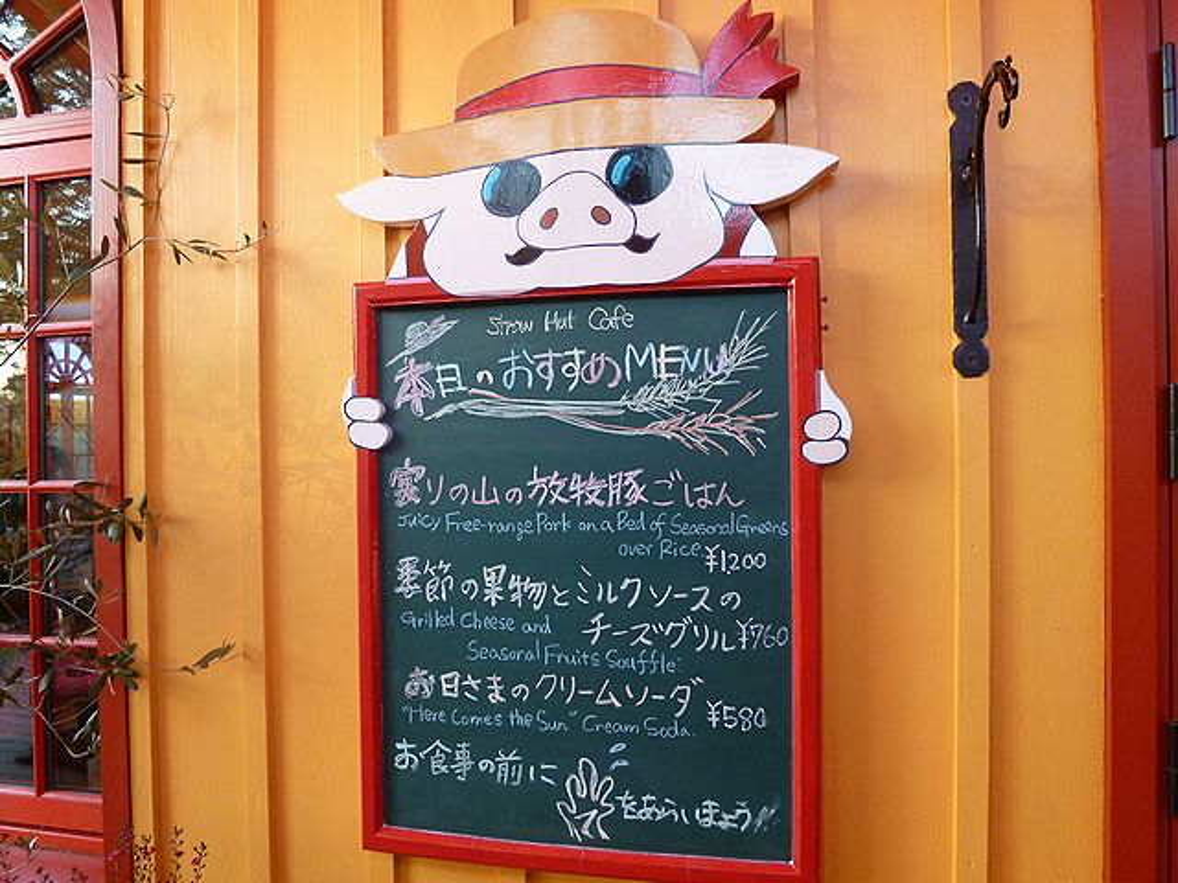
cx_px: 589
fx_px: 817
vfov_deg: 56.8
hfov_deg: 71.6
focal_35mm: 24
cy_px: 442
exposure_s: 1/60
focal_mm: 4.3
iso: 250
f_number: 2.5
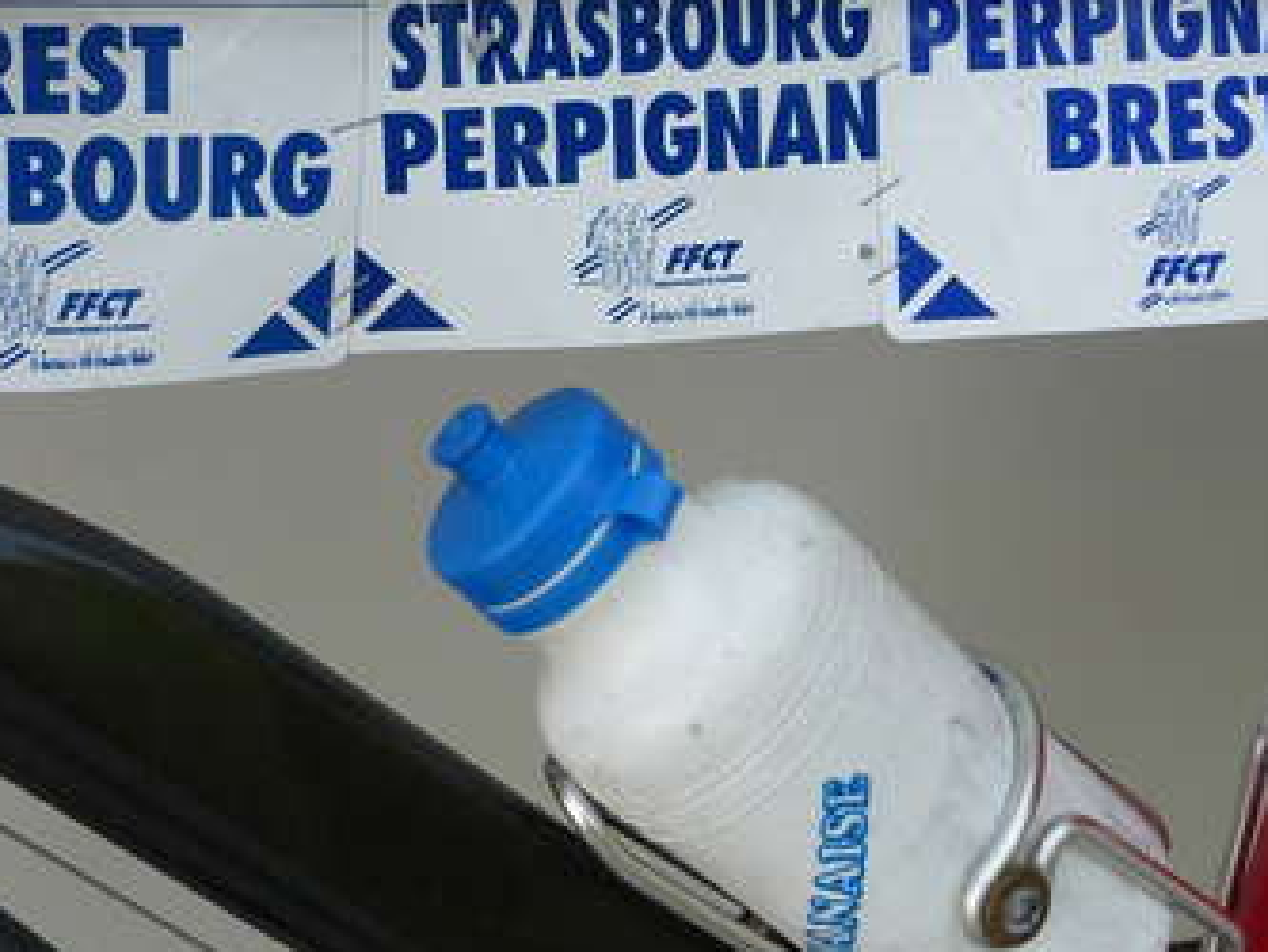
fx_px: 2638
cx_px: 670
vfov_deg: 20.4
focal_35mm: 72
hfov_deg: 27.0
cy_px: 362
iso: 80
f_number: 3.6
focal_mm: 6.5
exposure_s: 1/80
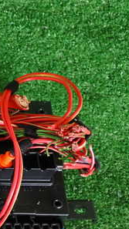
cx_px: -63
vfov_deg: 31.8
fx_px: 401
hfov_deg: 16.6
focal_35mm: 66
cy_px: 143
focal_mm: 5.4
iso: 800
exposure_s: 1/15
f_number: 2.3
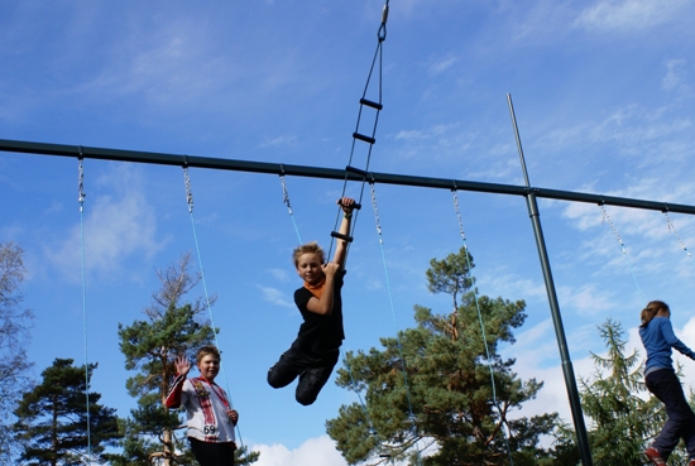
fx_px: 928
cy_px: 307
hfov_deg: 41.0
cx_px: 351
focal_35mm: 48
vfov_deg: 28.0
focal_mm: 22
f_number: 8
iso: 100
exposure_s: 1/320
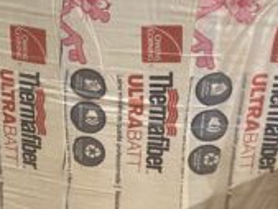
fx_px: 619
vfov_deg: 19.2
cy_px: 109
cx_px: 122
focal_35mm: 77
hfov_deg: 25.3
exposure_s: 1/60
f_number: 1.8
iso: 400
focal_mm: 4.25
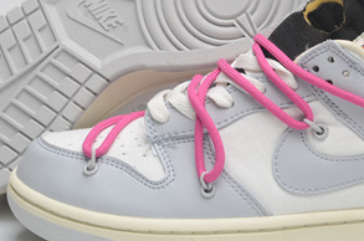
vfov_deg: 11.1
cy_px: 63
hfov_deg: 16.7
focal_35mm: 123
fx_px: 1241
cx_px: 235
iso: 100
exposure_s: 1/125
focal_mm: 40
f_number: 8
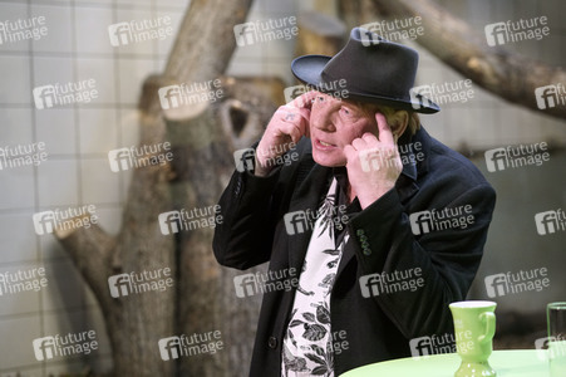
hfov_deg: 23.9
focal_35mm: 85
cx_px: 283
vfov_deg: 16.0
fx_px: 1335
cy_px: 188
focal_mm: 85
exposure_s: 1/160
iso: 2500
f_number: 3.2
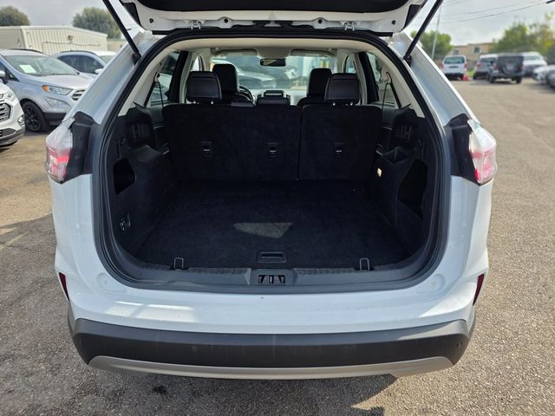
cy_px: 208
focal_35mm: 23
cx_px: 278
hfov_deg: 73.9
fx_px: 369
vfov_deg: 58.9
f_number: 1.7
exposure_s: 1/2308
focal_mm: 6.3
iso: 80
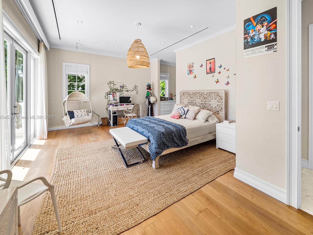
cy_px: 117
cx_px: 160
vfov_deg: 89.9
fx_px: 118
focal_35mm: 13
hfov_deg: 106.2
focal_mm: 12
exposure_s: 1/20
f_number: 8
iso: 400
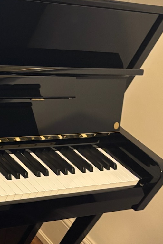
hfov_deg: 15.9
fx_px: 496
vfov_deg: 27.5
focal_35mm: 73
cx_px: -131
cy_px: 171
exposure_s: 1/40
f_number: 1.6
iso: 640
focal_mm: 5.96
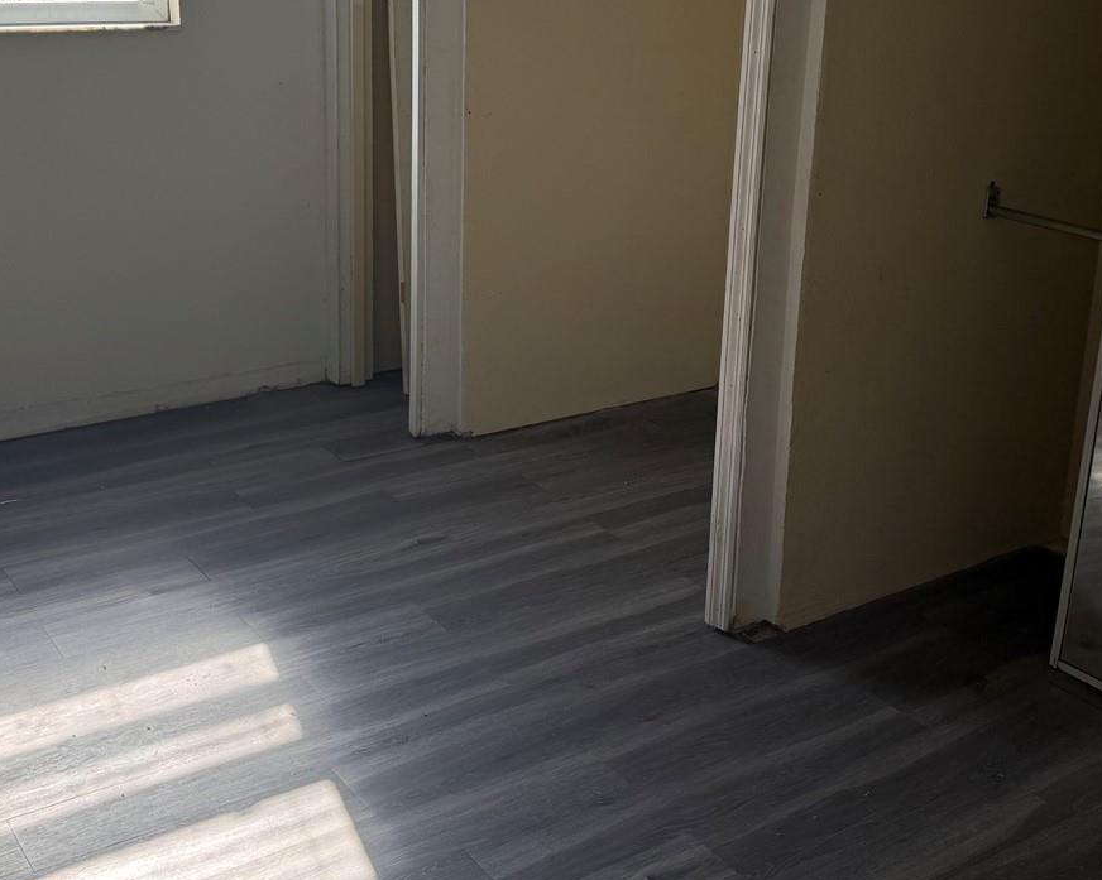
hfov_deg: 42.9
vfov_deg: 34.5
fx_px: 1402
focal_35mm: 43
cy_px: 290
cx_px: 522
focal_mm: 6.76
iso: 80
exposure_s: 1/303
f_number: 1.78
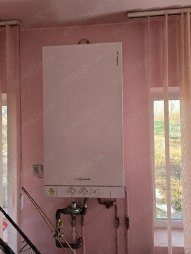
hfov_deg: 58.9
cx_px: 96
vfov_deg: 73.9
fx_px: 169
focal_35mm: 23
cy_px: 127
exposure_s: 1/182
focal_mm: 6.3
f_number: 1.7
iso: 200
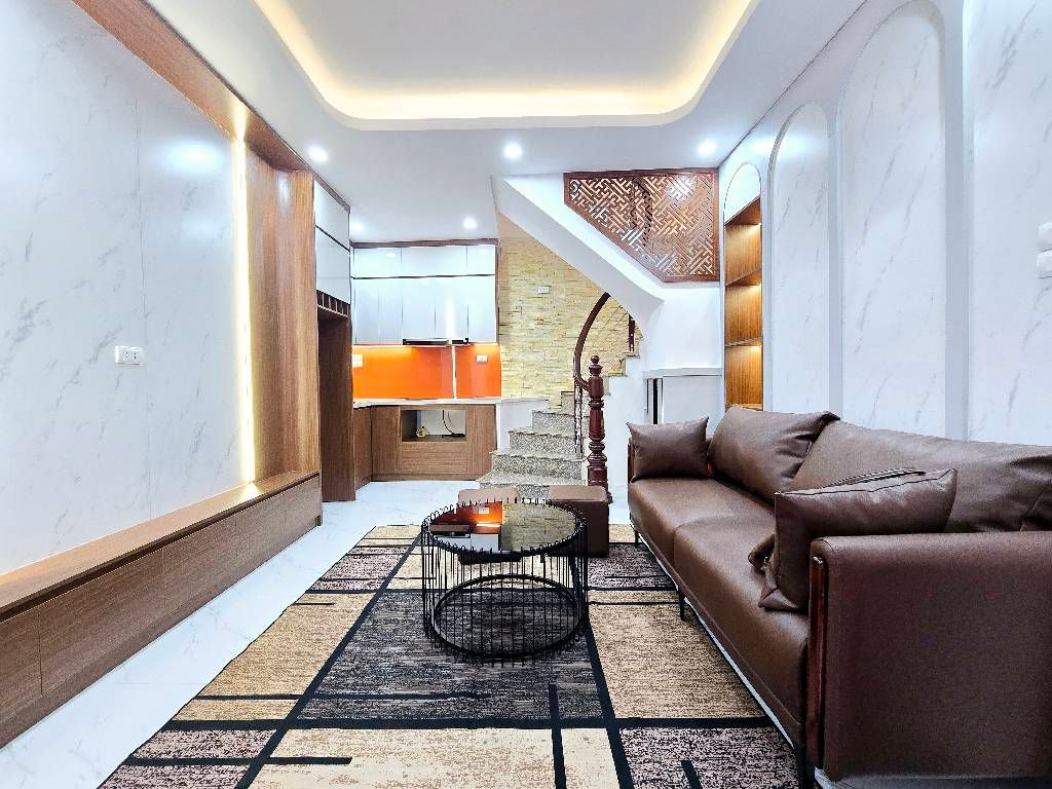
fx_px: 395
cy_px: 394
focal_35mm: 13
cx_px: 526
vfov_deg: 89.9
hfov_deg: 106.2
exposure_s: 1/50
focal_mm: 2.2
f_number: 2.2
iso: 320
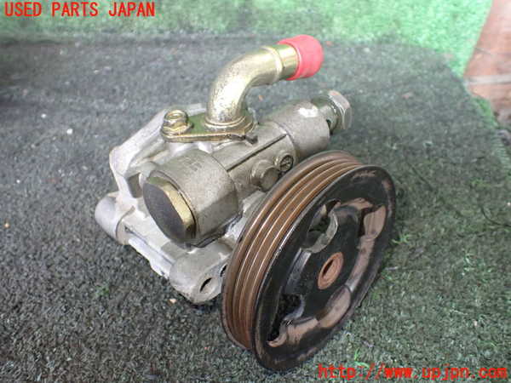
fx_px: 443
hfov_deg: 60.0
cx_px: 256
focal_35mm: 30
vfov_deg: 46.8
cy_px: 192
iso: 800
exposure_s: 1/50
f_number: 2.3
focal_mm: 5.4
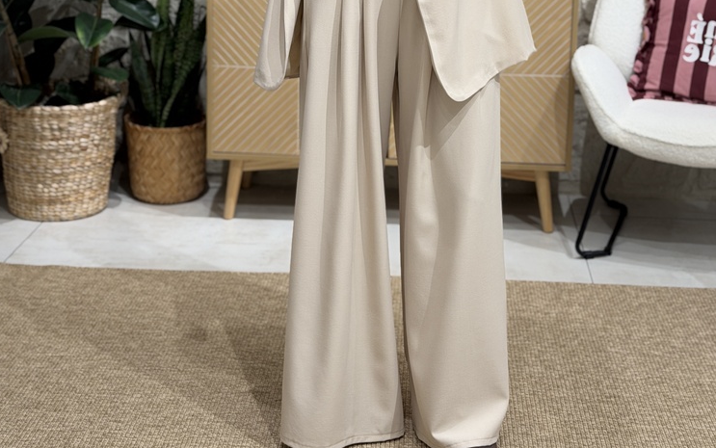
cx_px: 358
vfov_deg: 18.5
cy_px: 36
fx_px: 1347
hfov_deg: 29.8
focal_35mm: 69
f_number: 1.78
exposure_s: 1/100
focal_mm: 6.76
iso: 50
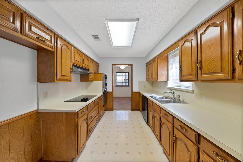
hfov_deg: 112.6
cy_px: 81
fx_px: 81
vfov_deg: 90.1
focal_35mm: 12
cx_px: 122
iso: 640
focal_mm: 12
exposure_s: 1/8
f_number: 9
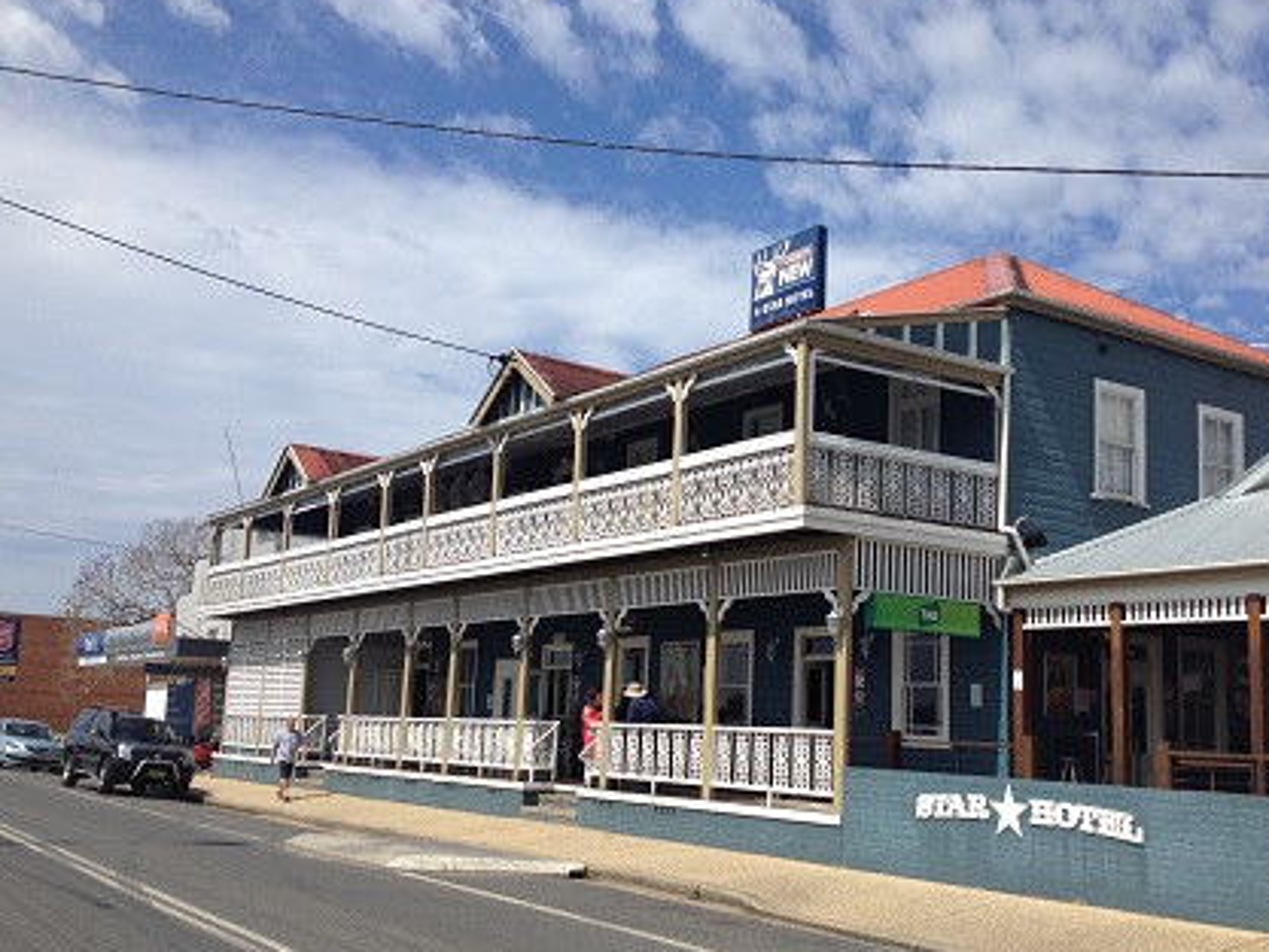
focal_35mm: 42
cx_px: 712
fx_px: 1540
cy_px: 503
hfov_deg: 44.7
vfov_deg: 34.4
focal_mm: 4.28
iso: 50
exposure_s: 1/2632
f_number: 2.4
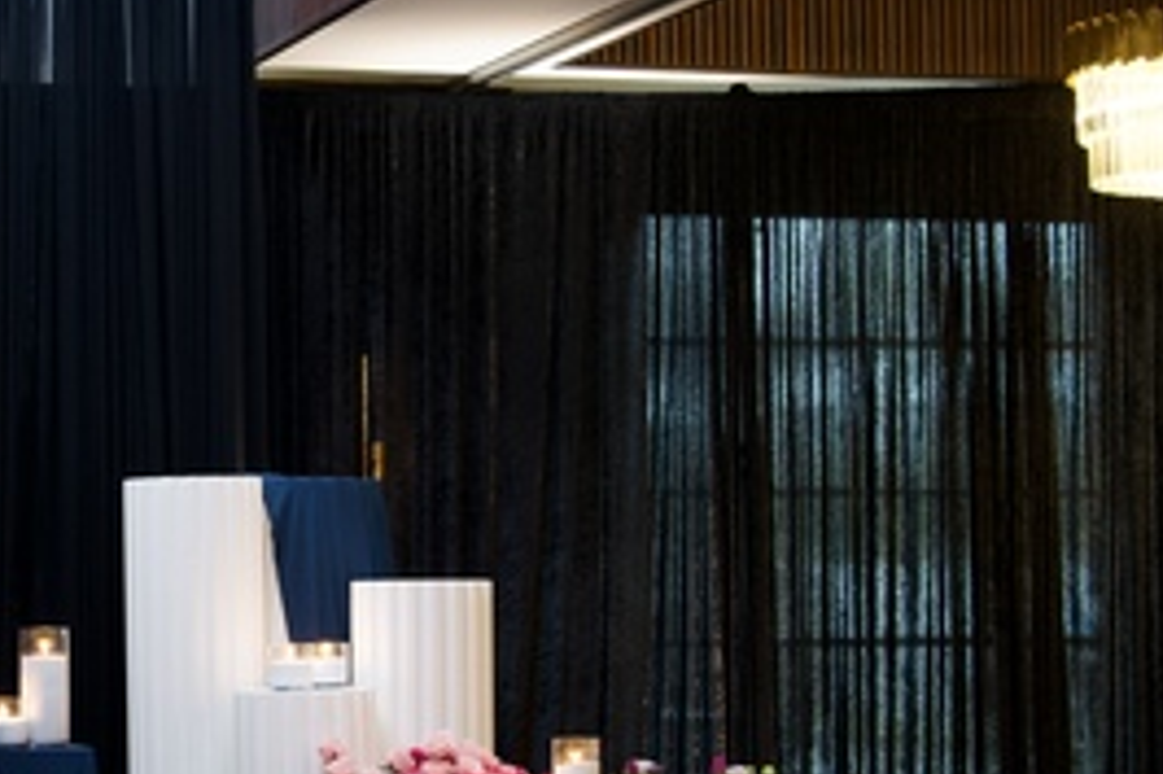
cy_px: 459
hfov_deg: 24.7
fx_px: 2550
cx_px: 52
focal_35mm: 79
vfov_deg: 17.2
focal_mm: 35
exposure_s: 1/160
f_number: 3.2
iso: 1600
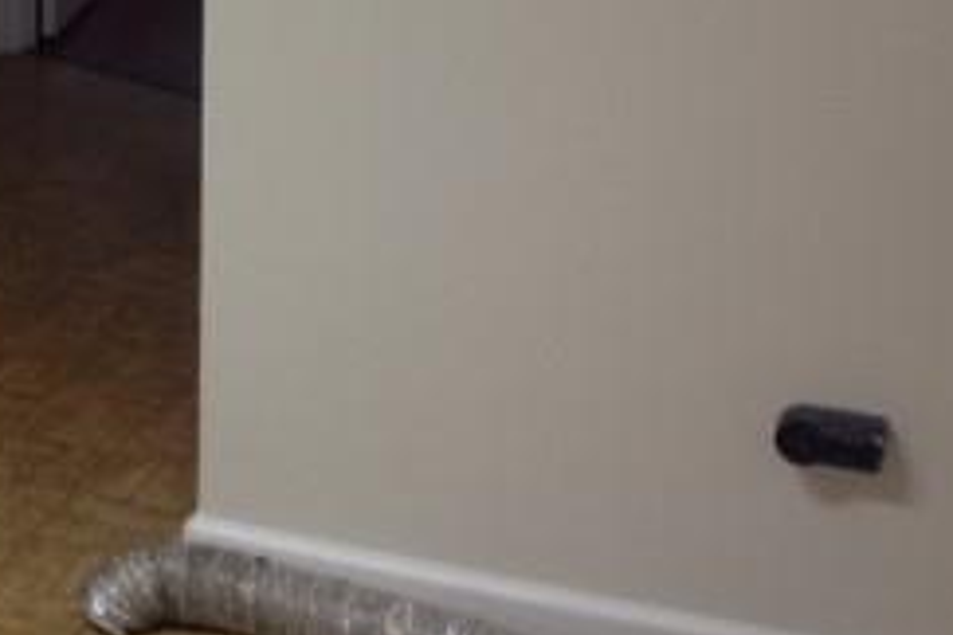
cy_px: -133
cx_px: -247
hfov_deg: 19.7
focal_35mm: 96
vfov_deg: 13.8
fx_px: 2541
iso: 50
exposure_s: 1/20
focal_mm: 4.28
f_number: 2.4
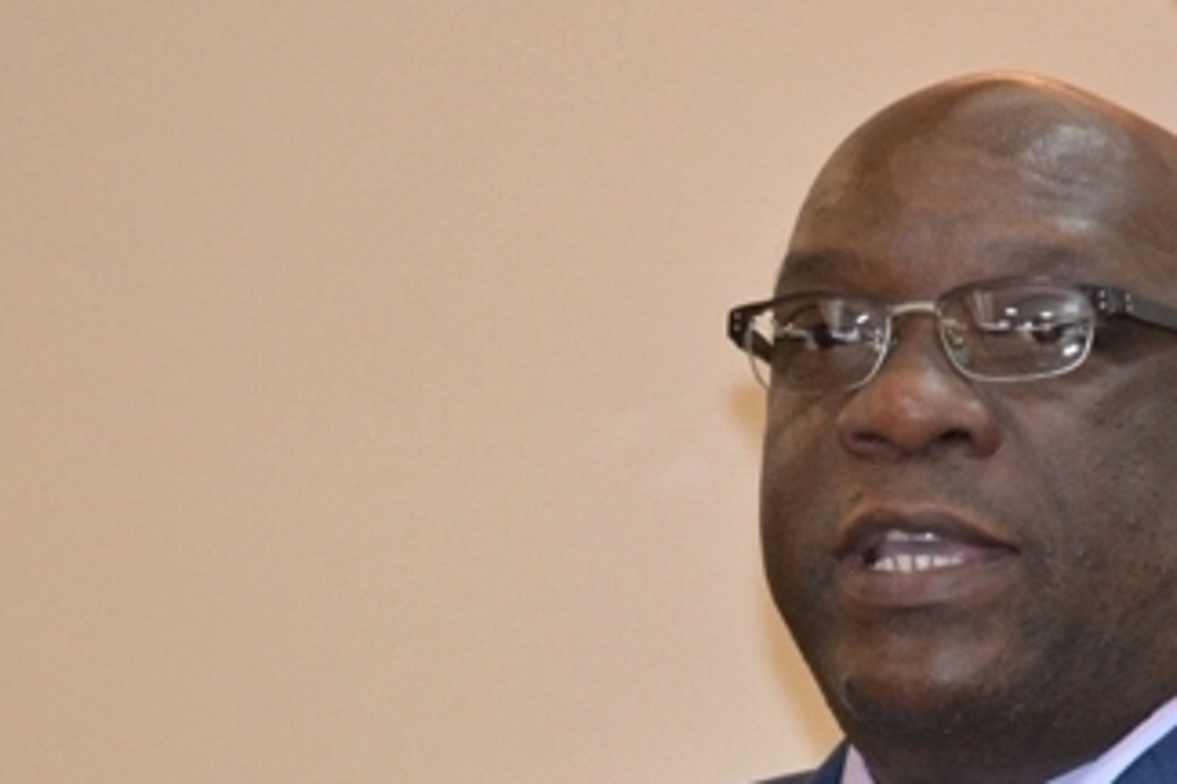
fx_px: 17915
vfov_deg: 2.5
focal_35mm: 548
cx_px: 1130
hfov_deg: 3.8
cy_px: 613
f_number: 5
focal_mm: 185
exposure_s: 1/60
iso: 900
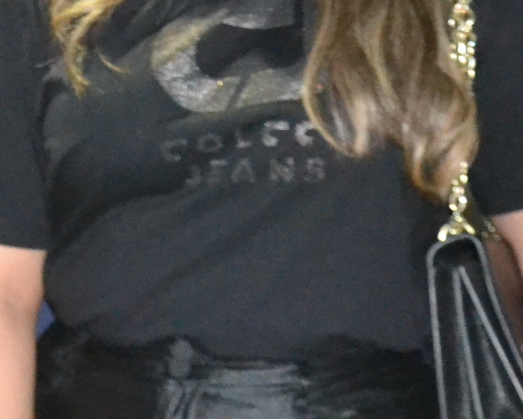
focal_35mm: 139
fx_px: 2152
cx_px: -428
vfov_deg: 11.1
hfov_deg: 12.6
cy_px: 175
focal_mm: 18
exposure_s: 1/60
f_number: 3.5
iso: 3200
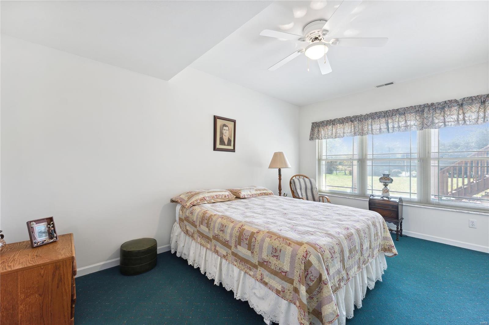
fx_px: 190
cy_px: 162
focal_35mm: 14
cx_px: 244
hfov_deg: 104.3
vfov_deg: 81.2
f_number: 8
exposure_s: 1/10
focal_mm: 14
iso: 400
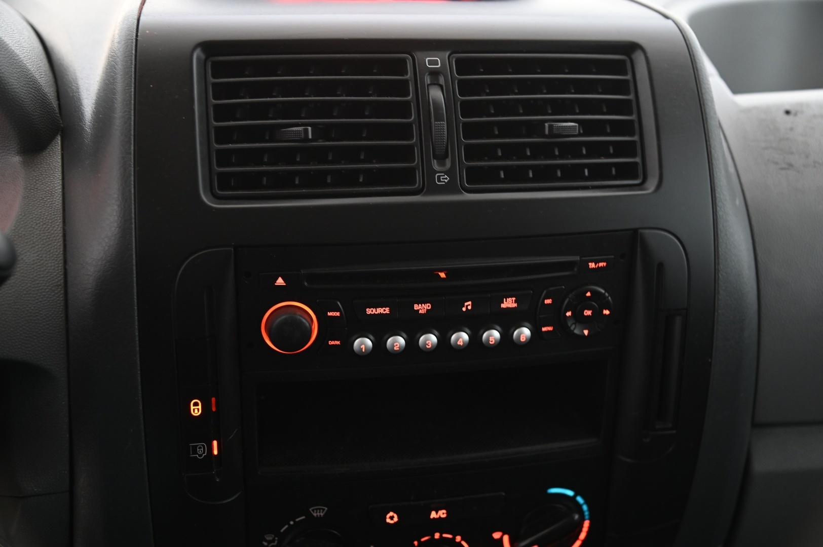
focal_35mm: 46
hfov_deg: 42.8
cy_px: 274
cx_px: 412
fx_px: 1051
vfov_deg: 29.2
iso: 2000
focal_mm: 46
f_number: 4
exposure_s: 1/10
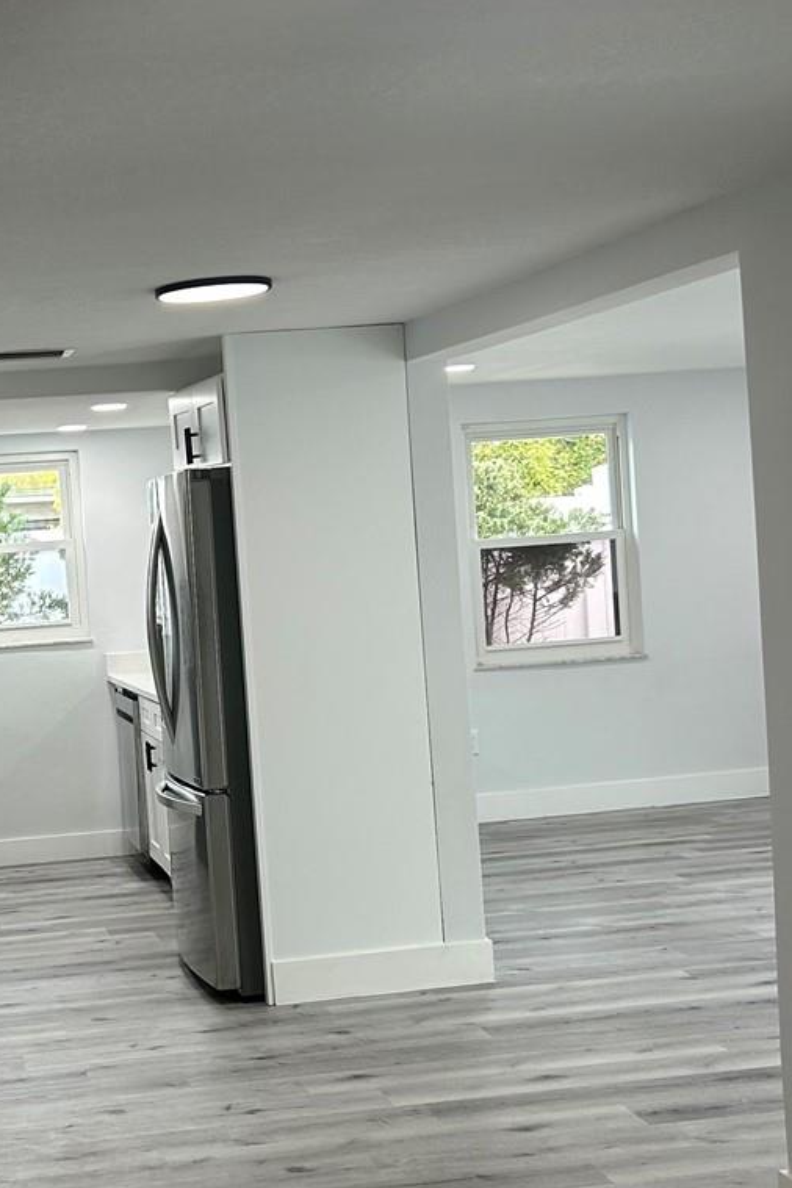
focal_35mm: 57
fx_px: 1881
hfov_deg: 23.3
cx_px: 116
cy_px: 626
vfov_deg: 35.0
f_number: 1.5
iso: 64
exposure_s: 1/120
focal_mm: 5.7
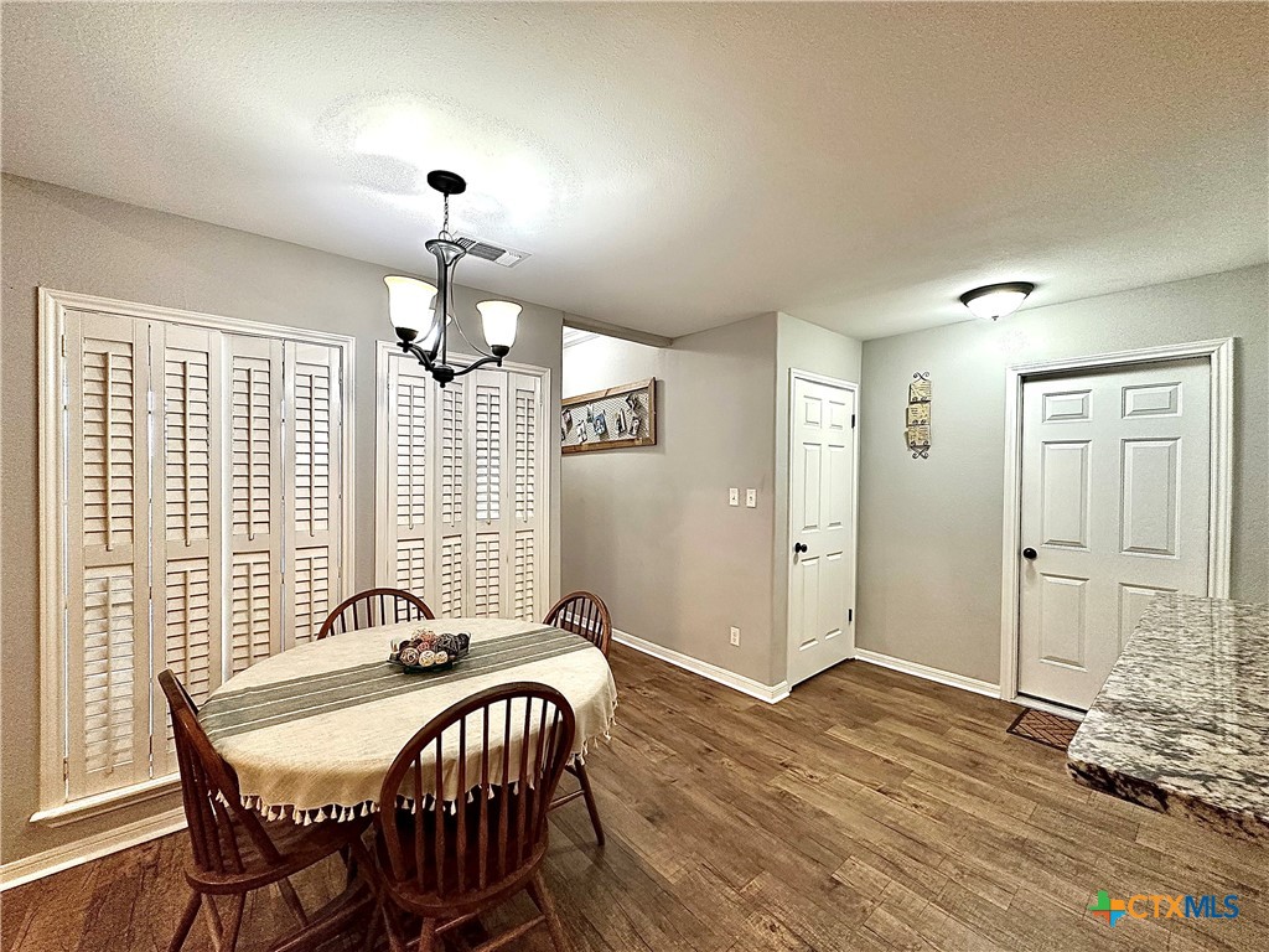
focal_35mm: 14
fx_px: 513
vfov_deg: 85.7
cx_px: 634
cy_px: 476
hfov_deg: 102.1
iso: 320
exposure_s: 1/60
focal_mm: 2.22
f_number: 2.2
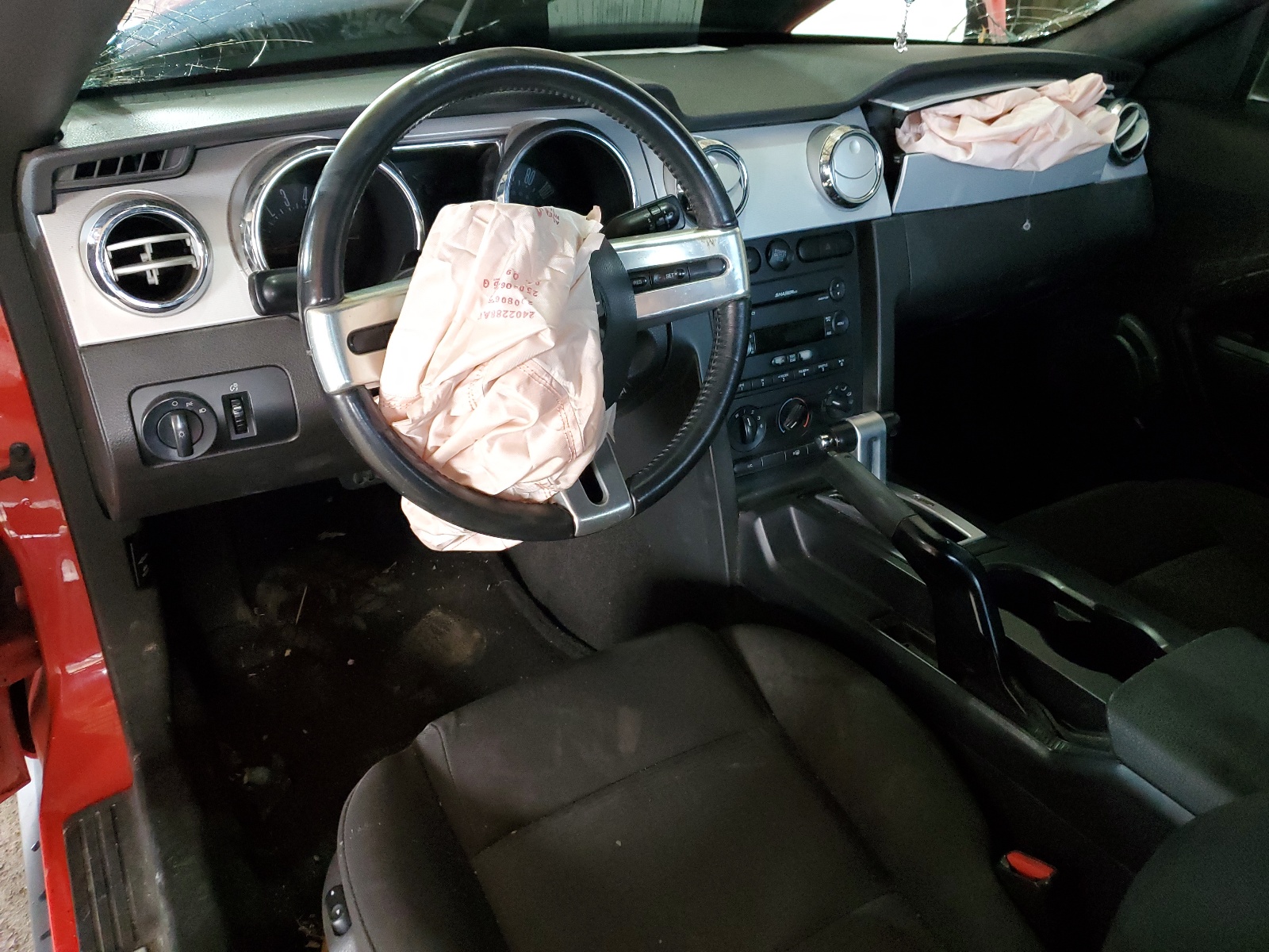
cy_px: 476
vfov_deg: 53.1
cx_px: 634
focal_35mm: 26
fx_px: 953
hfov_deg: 67.3
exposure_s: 1/60.2
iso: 393
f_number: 1.5
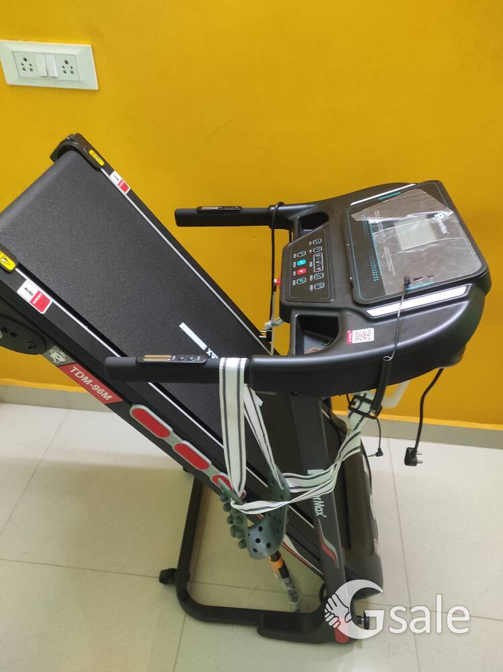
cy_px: 336
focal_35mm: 25
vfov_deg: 69.4
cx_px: 252
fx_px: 485
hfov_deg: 54.8
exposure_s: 1/33
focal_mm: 5.43
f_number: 1.89
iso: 1193
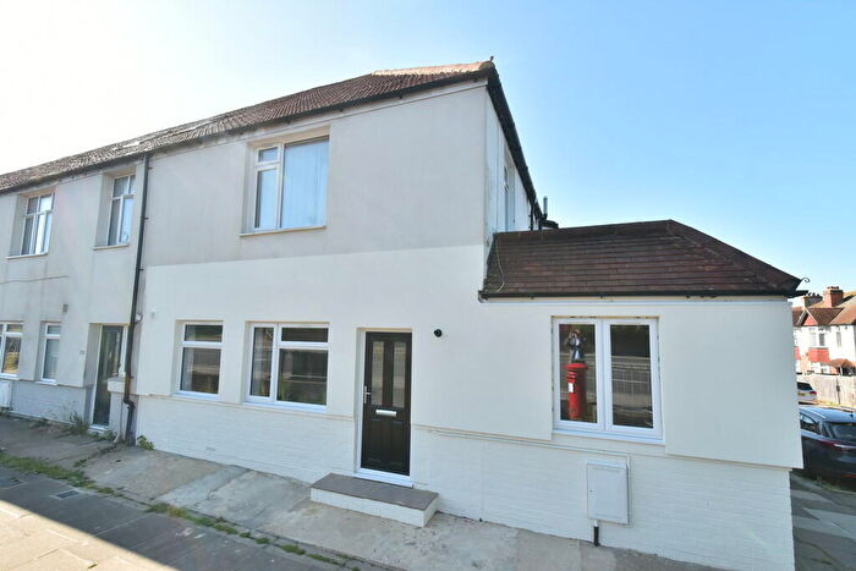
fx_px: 357
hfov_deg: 100.4
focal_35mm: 15
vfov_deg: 77.4
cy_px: 286
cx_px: 428
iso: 500
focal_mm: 10
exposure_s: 1/320
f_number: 9
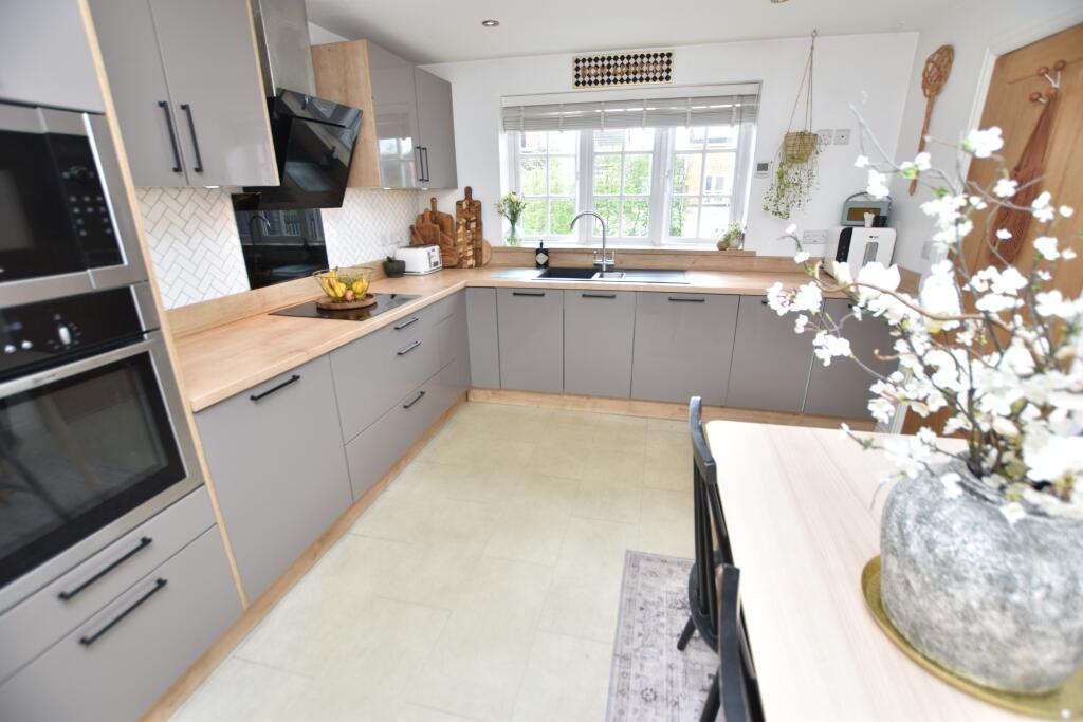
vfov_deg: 77.3
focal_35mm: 15
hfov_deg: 100.4
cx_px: 542
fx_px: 451
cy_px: 361
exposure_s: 1/50
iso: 100
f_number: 3.5
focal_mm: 10
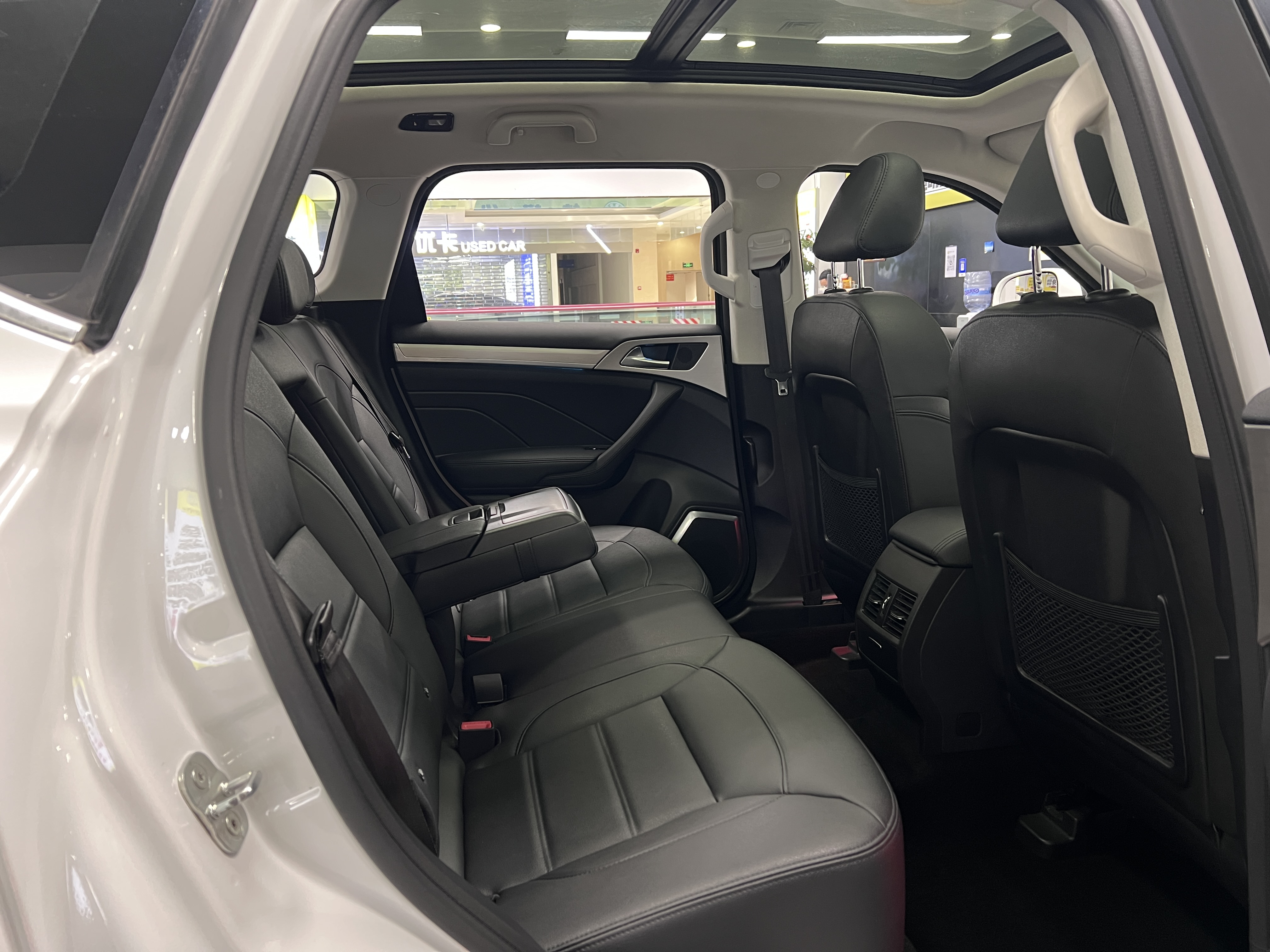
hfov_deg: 67.3
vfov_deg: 53.1
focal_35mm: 26
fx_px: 954
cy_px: 476
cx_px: 635
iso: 400
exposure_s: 1/50
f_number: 1.5
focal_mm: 5.7
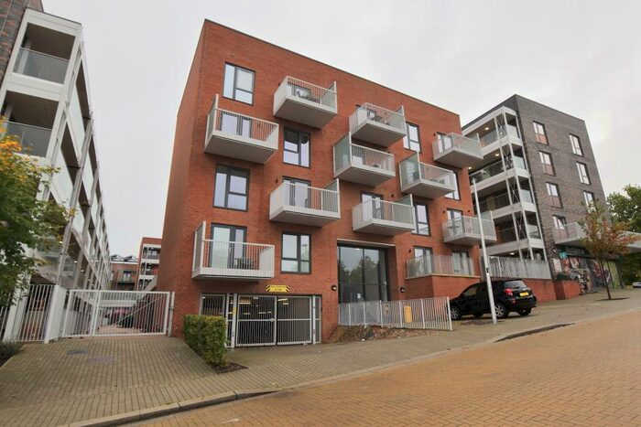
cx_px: 320
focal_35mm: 20
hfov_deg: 85.4
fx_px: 347
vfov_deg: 63.2
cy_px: 214
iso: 100
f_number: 6.3
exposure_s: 1/160
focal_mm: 13
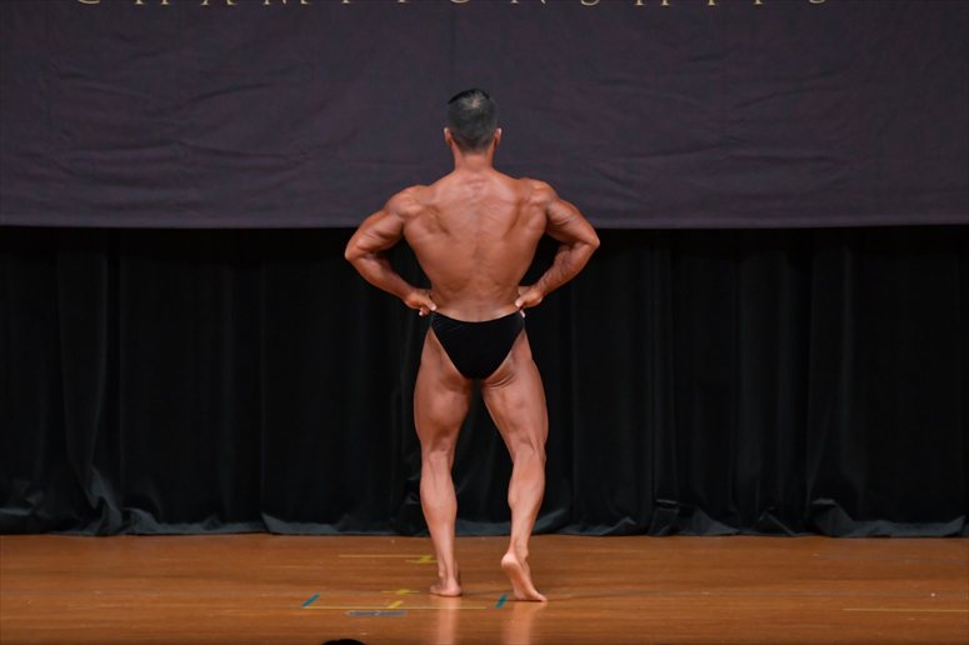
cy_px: 322
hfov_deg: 7.6
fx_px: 7264
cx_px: 484
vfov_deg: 5.1
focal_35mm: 270
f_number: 5.6
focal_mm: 180
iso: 4000
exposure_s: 1/400
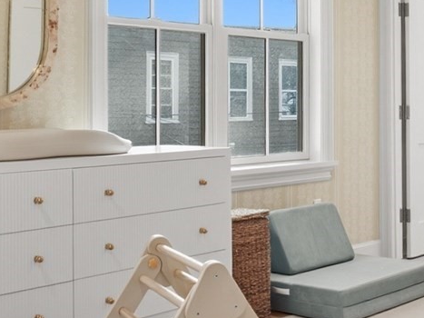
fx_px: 722
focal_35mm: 59
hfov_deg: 31.4
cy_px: 90
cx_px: 372
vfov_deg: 24.6
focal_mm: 14
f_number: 8
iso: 100
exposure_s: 1/2
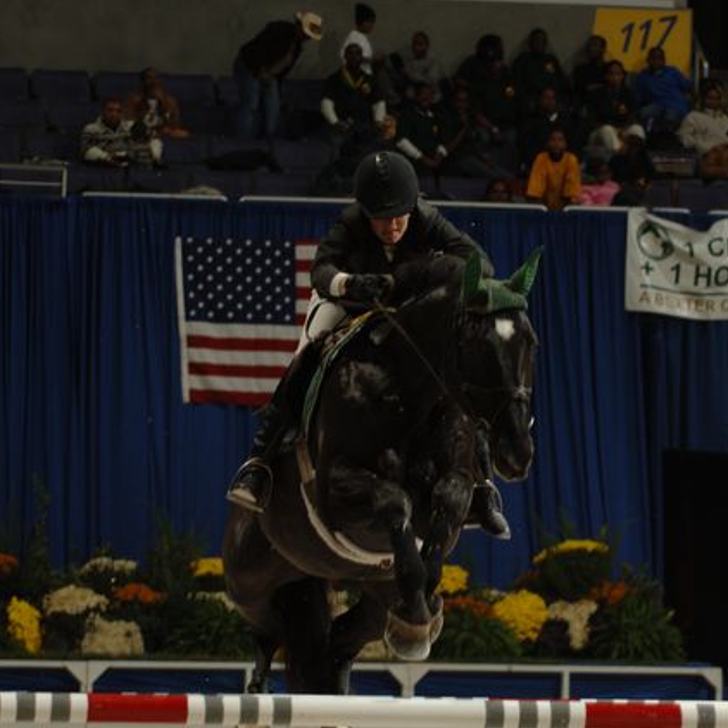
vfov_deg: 7.2
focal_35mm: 242
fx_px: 5750
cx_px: 459
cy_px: 363
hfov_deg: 7.2
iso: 200
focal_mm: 125
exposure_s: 1/250
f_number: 5.6
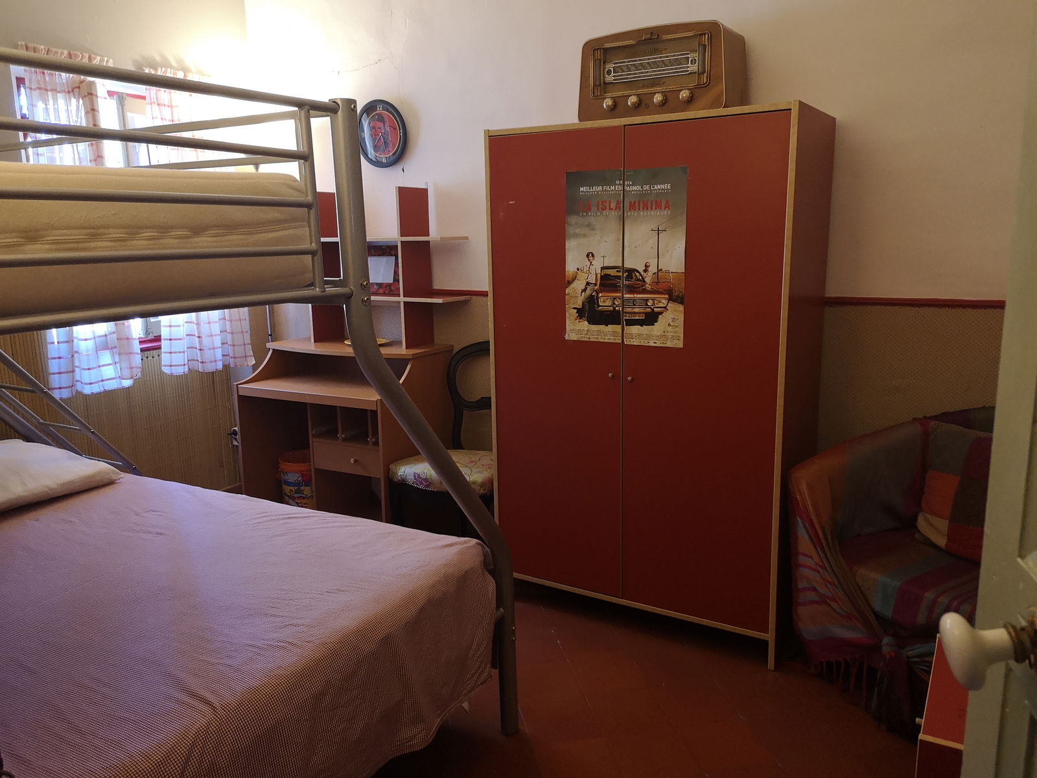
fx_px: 809
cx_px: 518
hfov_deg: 65.3
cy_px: 389
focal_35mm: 27
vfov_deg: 51.4
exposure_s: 1/33.3
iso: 200
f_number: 1.8
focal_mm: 3.95
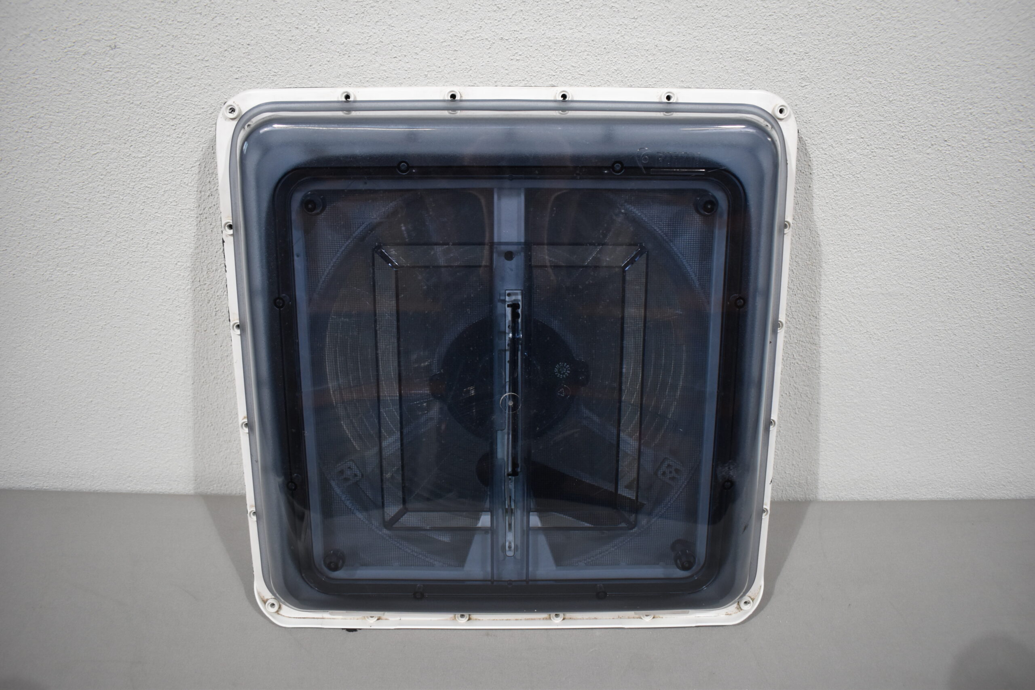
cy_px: 345
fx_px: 776
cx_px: 518
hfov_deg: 67.4
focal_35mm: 27
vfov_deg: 47.9
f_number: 3.5
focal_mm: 18
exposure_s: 1/250
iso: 800
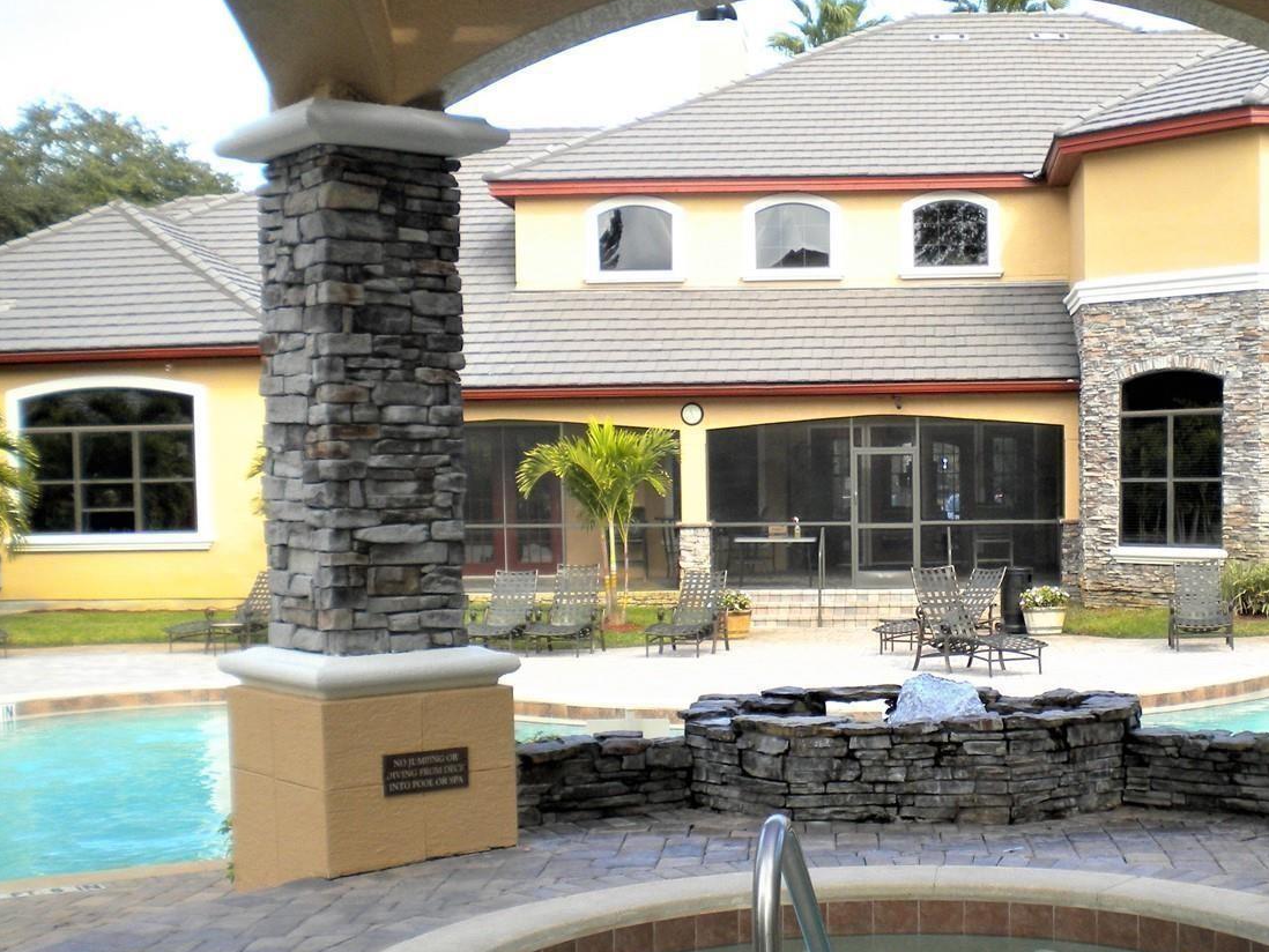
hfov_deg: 36.9
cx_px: 885
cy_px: 675
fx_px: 1870
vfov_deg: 28.3
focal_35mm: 51
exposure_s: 1/188
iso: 113
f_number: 4.6
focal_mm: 6.3
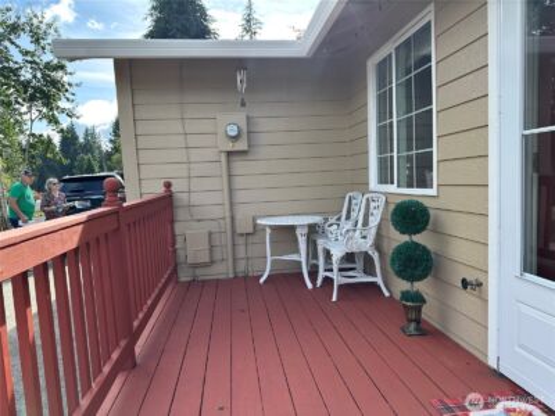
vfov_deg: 56.8
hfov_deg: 71.6
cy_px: 208
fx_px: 385
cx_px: 278
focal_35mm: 24
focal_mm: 6.86
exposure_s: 1/1289
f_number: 1.78
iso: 80
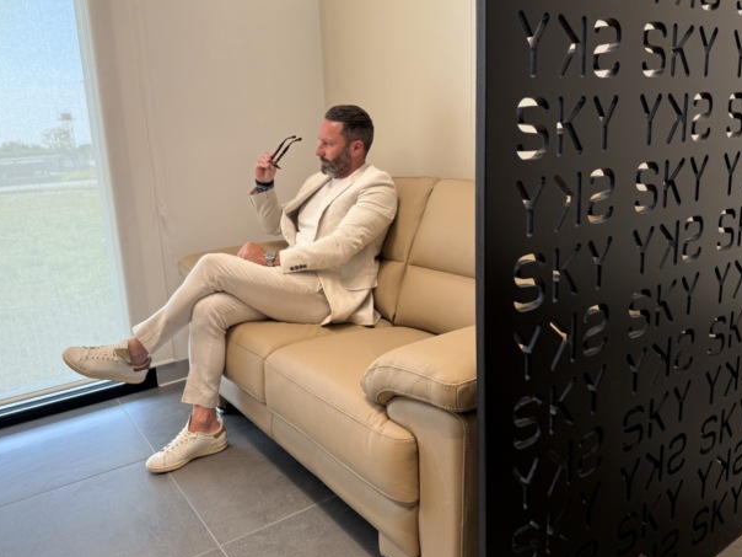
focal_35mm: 27
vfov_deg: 51.3
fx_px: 579
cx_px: 330
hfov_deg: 65.1
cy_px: 264
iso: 80
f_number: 1.78
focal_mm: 6.76
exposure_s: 1/121
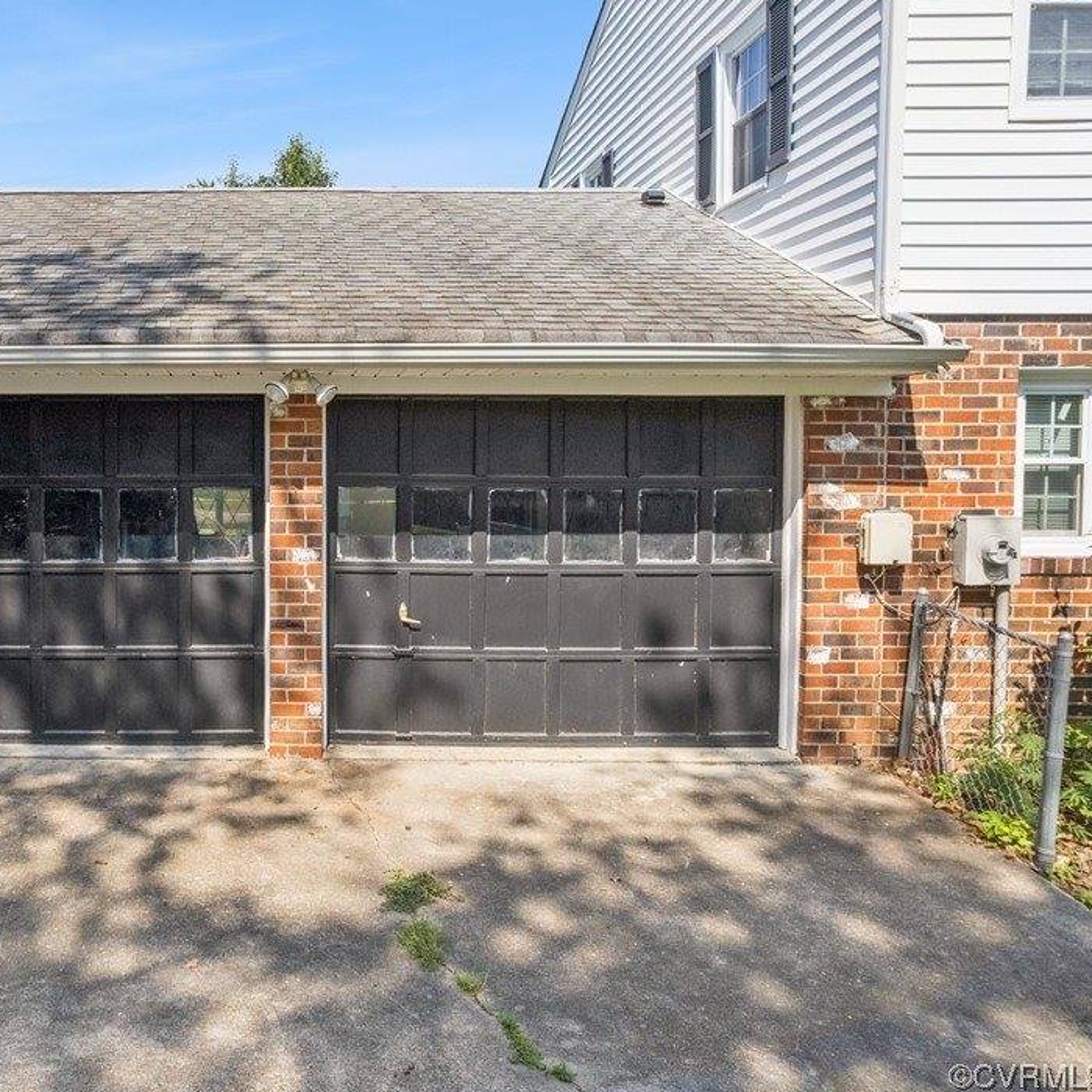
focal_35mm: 29
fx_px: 1035
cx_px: 267
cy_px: 545
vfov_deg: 55.6
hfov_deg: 53.0
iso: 100
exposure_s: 1/1500
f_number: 2.8
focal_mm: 8.38
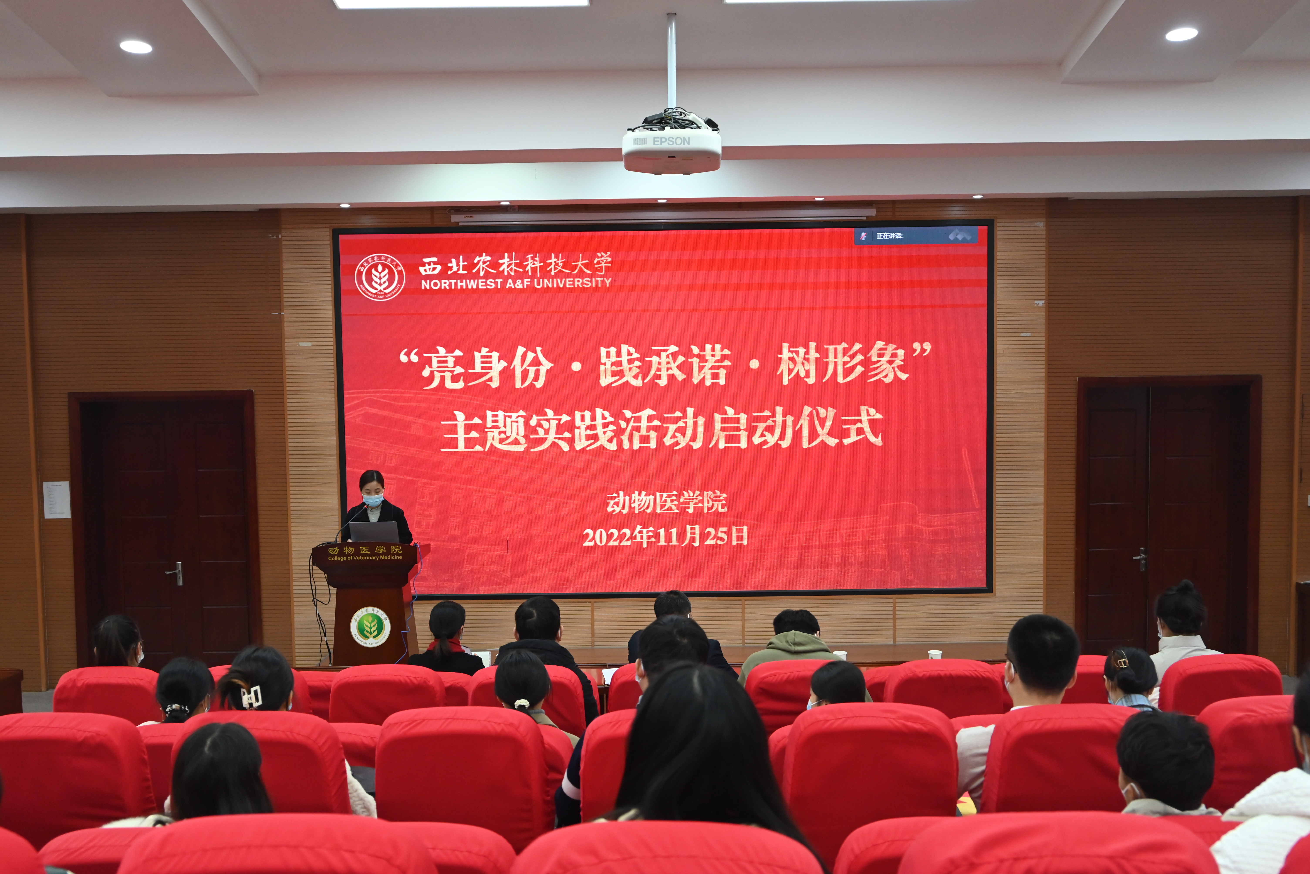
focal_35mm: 41
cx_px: 655
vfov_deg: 32.7
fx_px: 1492
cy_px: 437
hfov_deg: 47.4
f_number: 5.6
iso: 1800
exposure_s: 1/125
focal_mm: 41
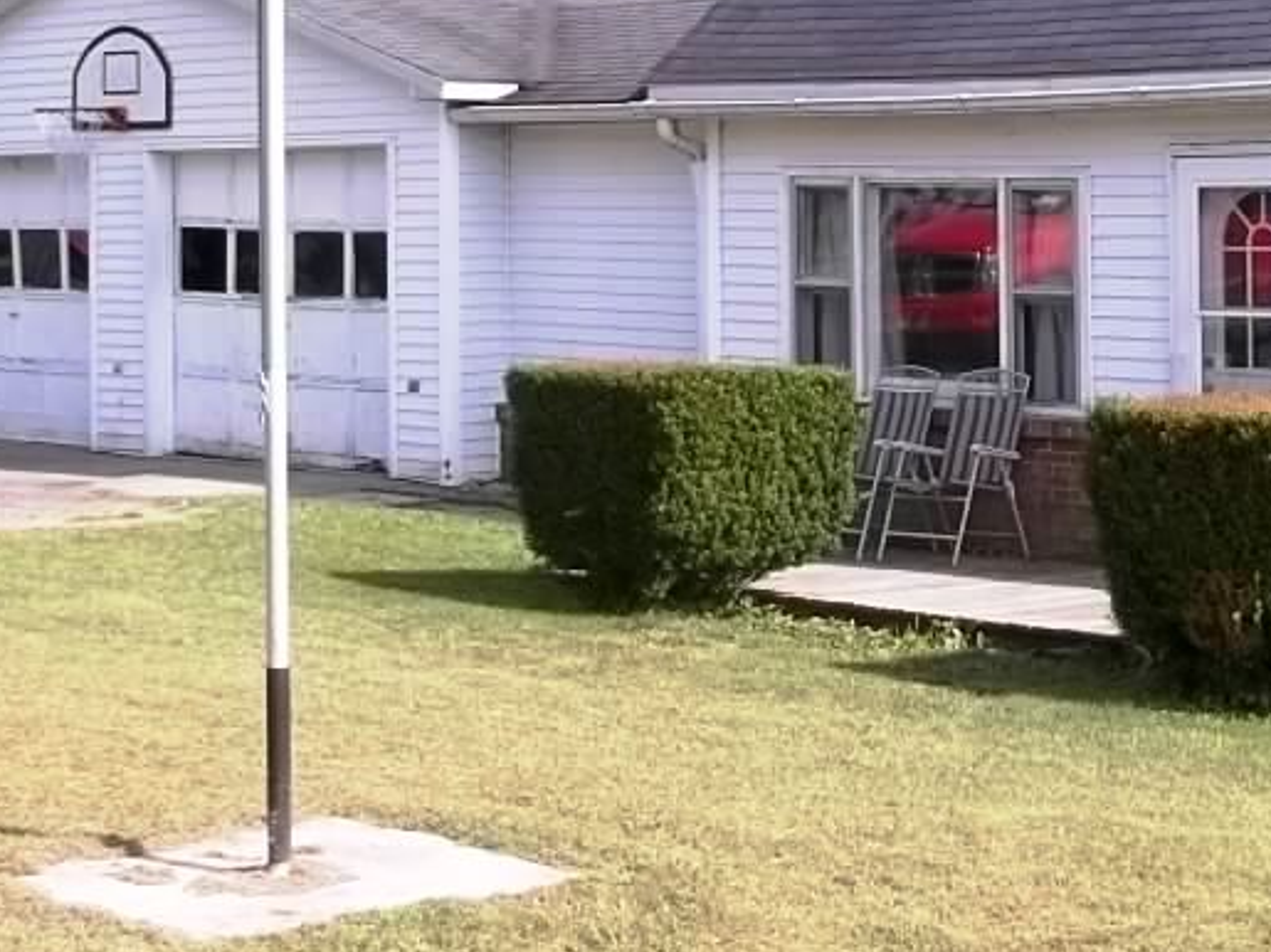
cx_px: 1091
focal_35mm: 82
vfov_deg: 17.8
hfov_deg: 23.3
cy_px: 175
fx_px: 3010
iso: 64
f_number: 3.3
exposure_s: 1/320
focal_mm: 5.9
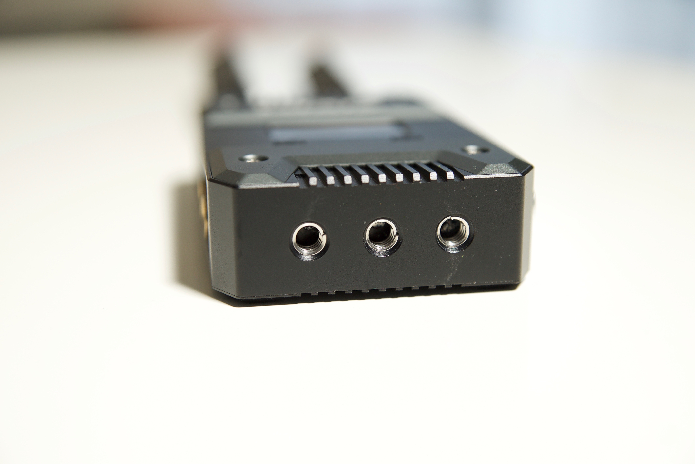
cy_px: 232
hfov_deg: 33.4
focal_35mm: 60
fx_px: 1159
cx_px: 348
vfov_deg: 22.7
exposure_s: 1/40
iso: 640
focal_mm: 60
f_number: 4
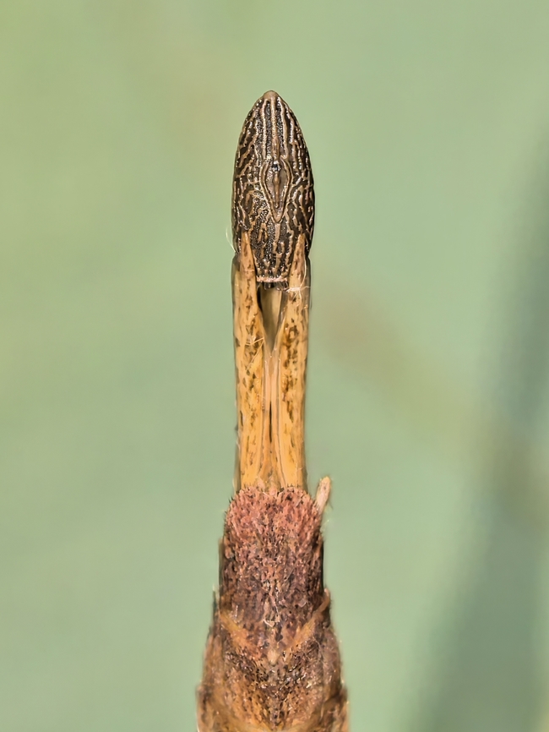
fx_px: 5707
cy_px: 366
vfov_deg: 7.3
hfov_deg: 5.5
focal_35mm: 270
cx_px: 274
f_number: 2.1
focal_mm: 15
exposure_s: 1/100
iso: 400
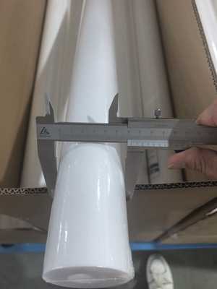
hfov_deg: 51.4
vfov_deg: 65.3
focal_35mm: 27
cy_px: 144
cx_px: 108
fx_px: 226
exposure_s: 1/33.3
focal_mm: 6.98
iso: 640
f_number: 2
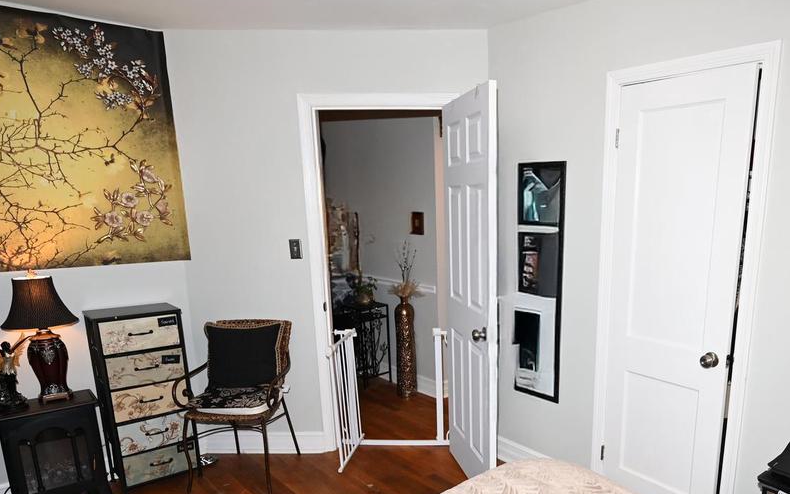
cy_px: 341
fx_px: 560
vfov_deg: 46.6
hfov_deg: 69.2
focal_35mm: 26
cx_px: 496
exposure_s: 1/160
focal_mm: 14
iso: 500
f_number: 4
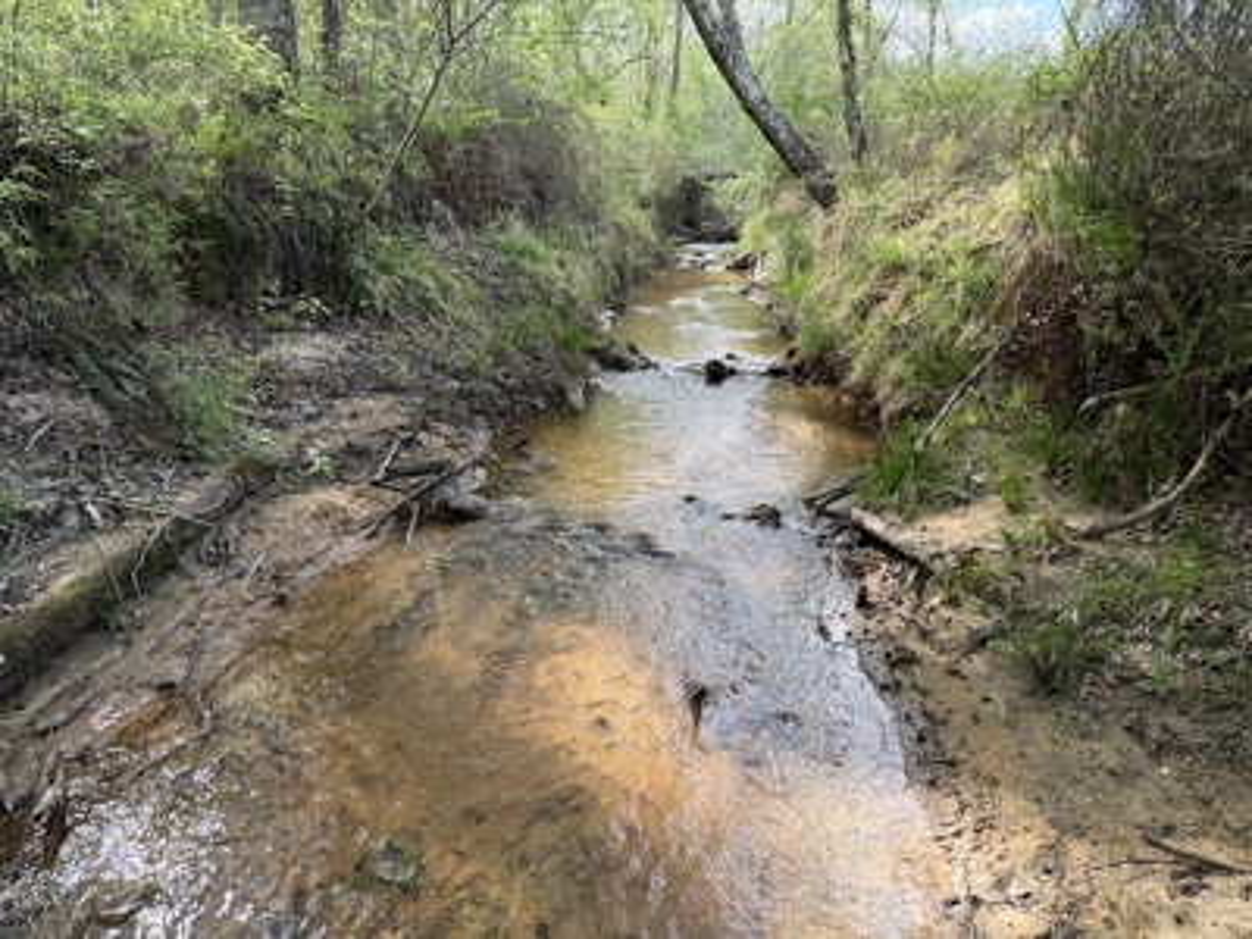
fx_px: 868
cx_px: 626
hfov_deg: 71.6
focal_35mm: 24
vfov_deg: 56.8
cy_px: 470
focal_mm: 6.76
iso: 80
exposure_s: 1/517
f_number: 1.78
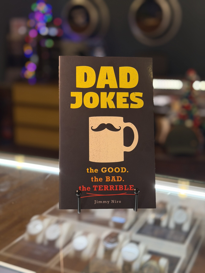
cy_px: 136
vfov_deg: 39.7
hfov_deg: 30.3
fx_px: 379
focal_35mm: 48
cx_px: 102
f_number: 1.78
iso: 320
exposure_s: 1/120
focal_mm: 6.76
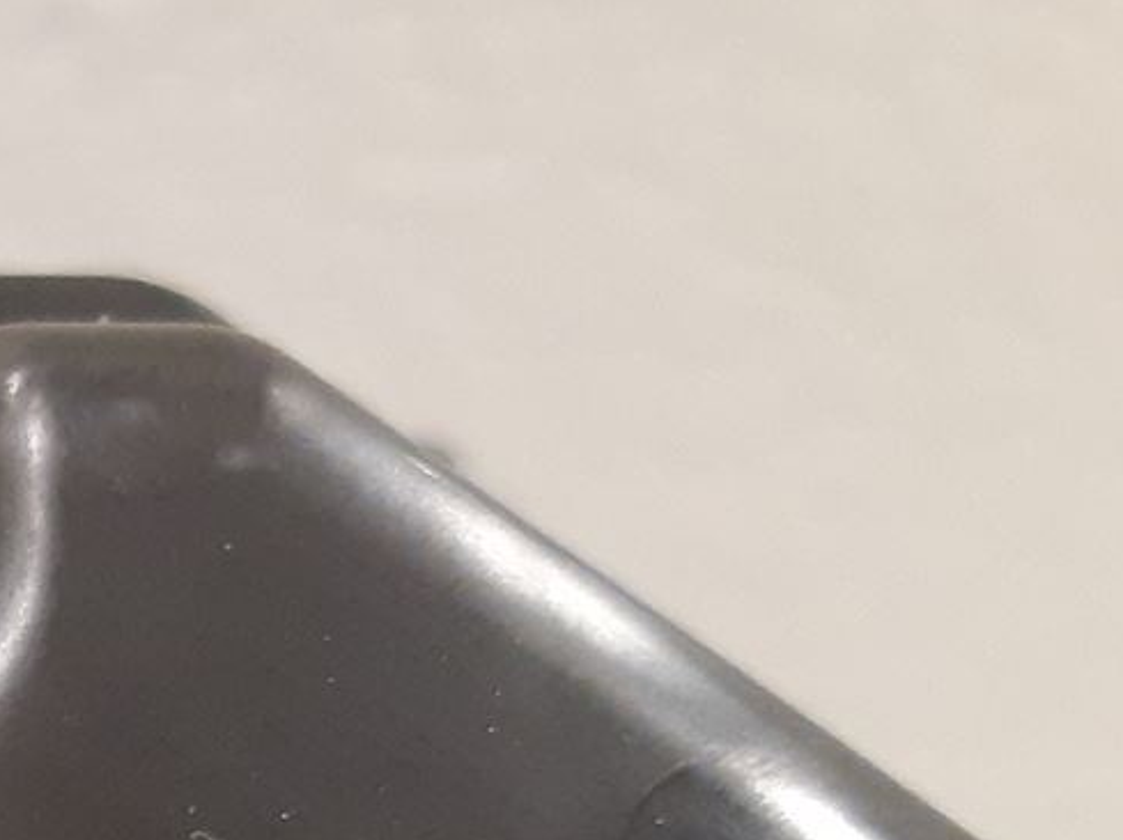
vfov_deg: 12.8
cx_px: -1001
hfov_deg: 15.2
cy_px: 1301
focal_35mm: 109
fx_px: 3534
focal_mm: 3.93
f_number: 1.7
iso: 250
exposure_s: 1/25
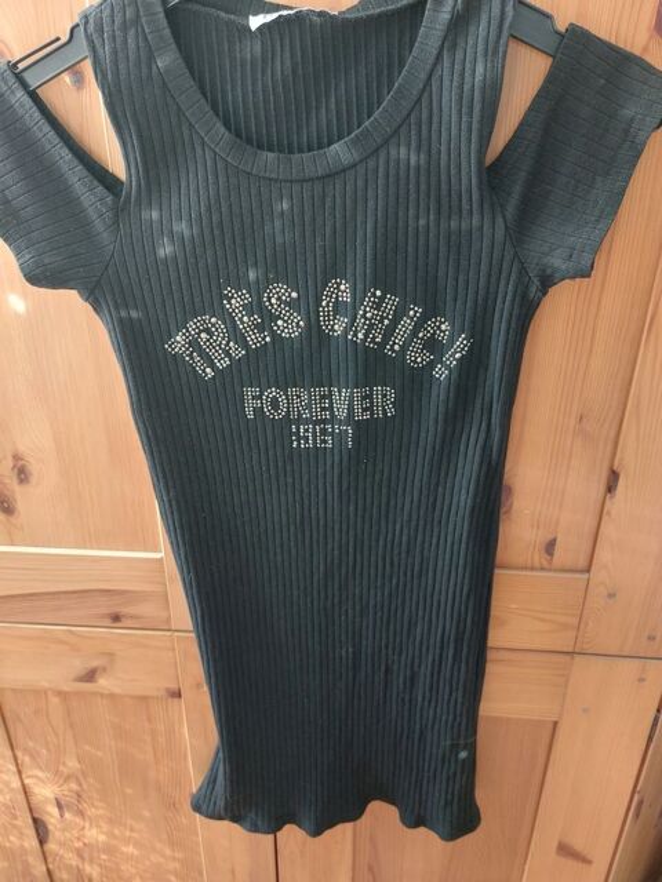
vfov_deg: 71.6
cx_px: 331
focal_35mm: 24
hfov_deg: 56.8
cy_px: 441
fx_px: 612
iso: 200
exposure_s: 1/50
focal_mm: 5.23
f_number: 1.8
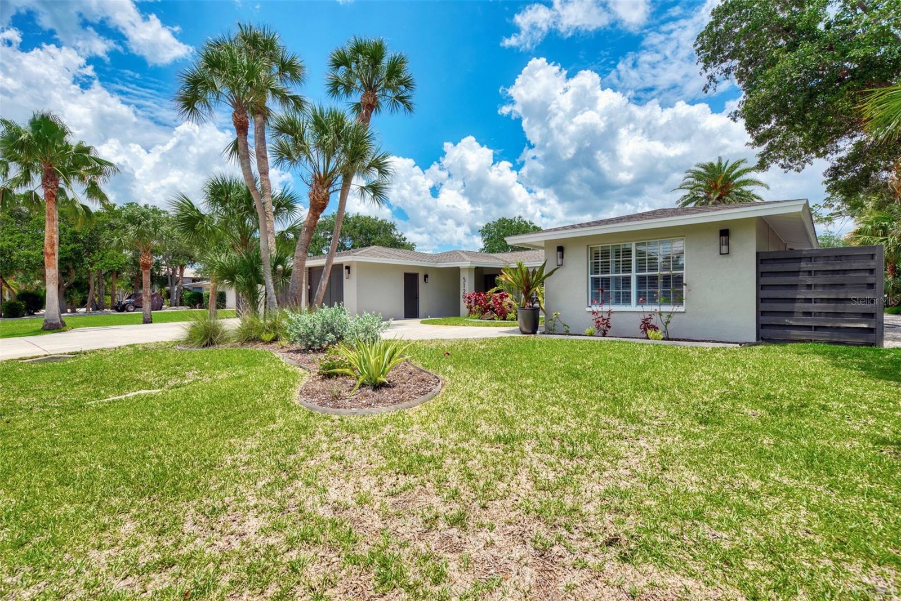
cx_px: 450
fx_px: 425
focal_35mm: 17
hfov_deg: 93.3
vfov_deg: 70.5
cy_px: 300
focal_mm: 17
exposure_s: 1/200
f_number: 7.1
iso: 160
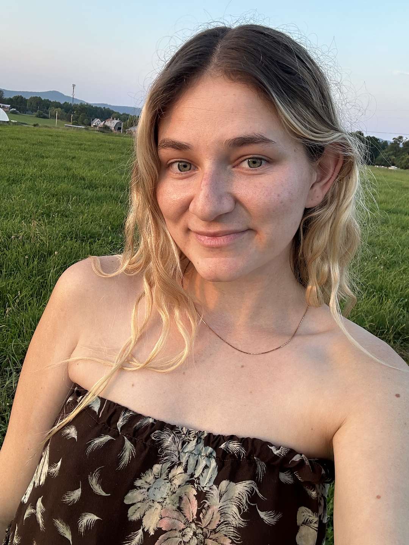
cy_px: 272
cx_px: 204
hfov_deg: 46.8
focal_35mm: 30
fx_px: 473
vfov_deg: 60.0
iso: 32
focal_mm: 2.69
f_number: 1.9
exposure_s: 1/121
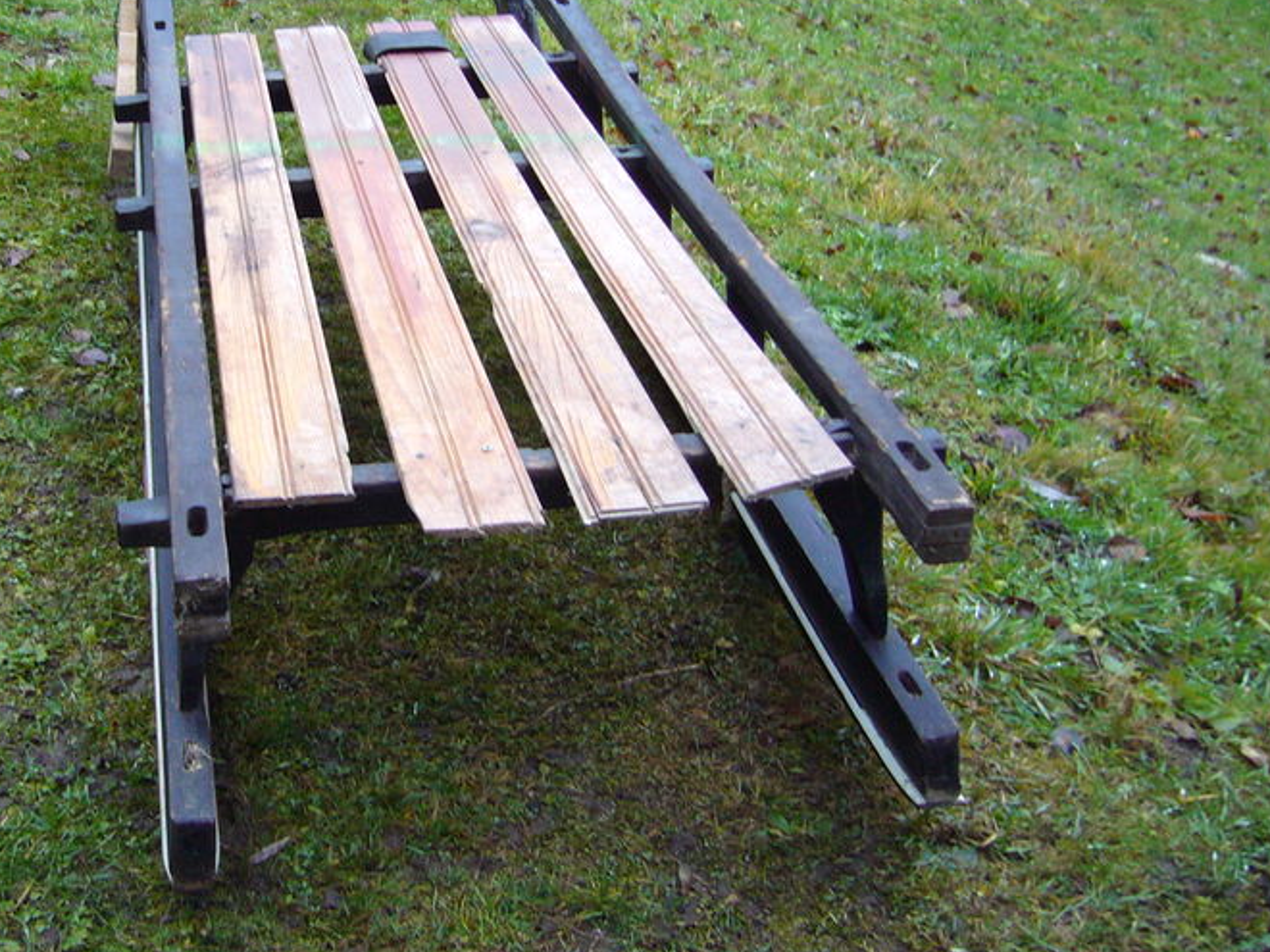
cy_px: 263
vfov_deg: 27.2
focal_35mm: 53
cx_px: 377
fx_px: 1944
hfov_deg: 35.6
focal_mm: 5.8
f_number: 2.8
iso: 125
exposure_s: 1/15
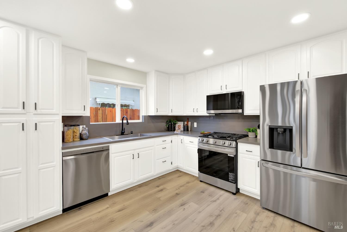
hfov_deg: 104.2
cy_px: 116
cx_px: 174
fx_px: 135
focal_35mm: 14
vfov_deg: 81.3
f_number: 14
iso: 100
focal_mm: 14
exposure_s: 1/1.25
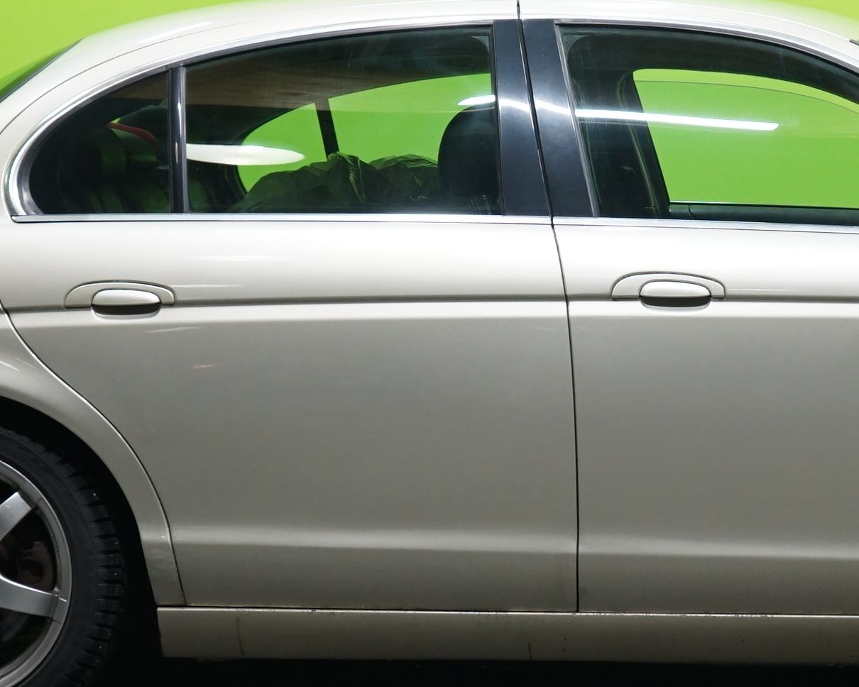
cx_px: 716
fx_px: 2873
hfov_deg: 16.8
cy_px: 282
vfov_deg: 13.6
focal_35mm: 113
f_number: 5
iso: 800
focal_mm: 37
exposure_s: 1/25
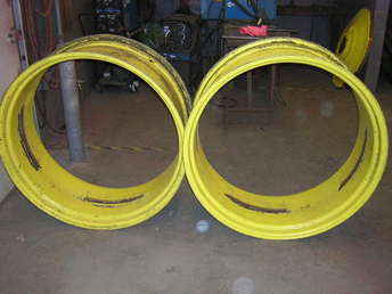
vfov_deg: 39.7
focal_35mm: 36
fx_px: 408
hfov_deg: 51.4
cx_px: 196
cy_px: 147
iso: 322
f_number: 2.6
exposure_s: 1/60.1
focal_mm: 4.7
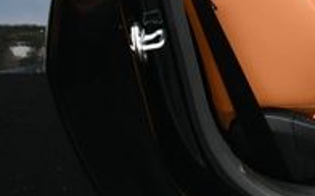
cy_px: -138
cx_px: 421
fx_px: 1029
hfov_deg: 16.4
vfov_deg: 10.3
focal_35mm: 120
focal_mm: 18
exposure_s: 1/80
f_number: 4.5
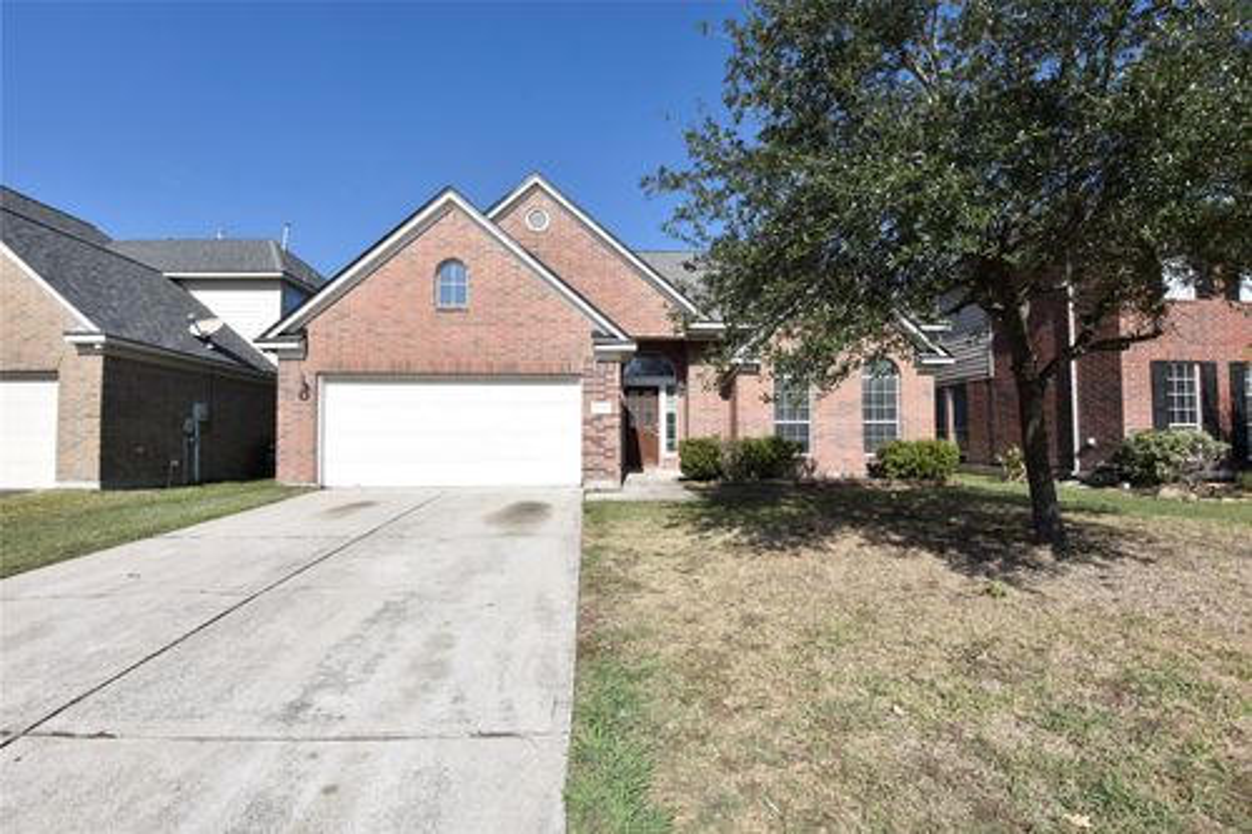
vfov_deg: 73.7
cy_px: 417
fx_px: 556
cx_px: 626
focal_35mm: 16
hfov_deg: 96.8
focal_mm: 16
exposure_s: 1/200
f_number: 10
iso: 100
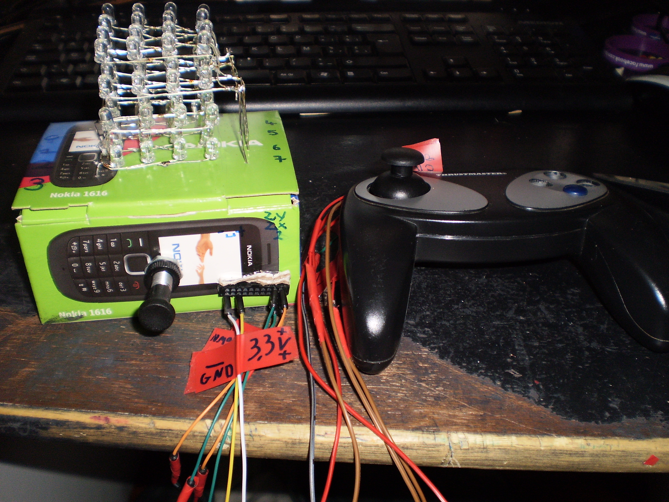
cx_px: 334
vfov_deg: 39.7
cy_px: 251
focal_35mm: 36
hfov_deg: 51.4
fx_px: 696
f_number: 3.1
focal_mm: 6.3
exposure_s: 1/30
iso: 125
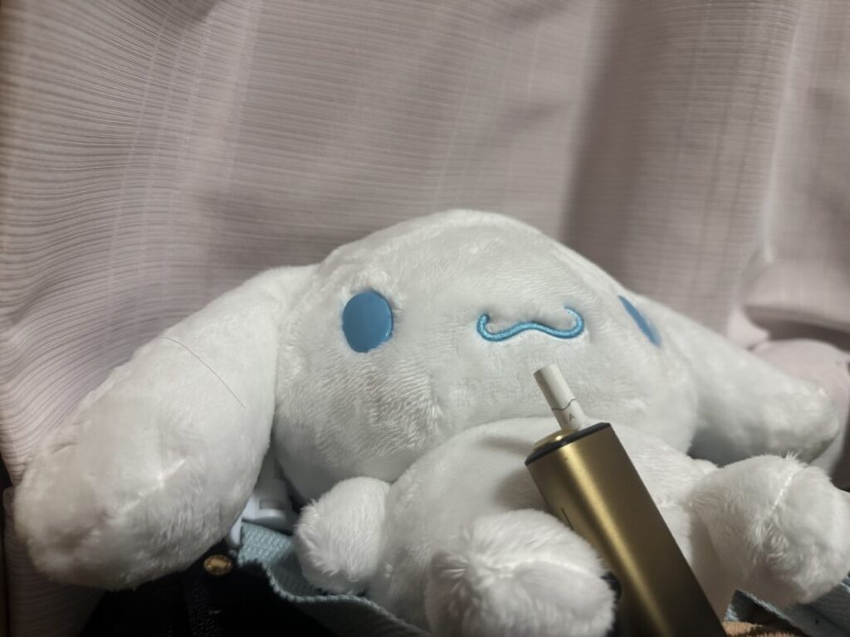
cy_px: 318
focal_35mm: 24
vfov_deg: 56.8
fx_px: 589
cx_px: 425
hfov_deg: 71.6
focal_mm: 6.76
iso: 500
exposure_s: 1/50
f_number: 1.78
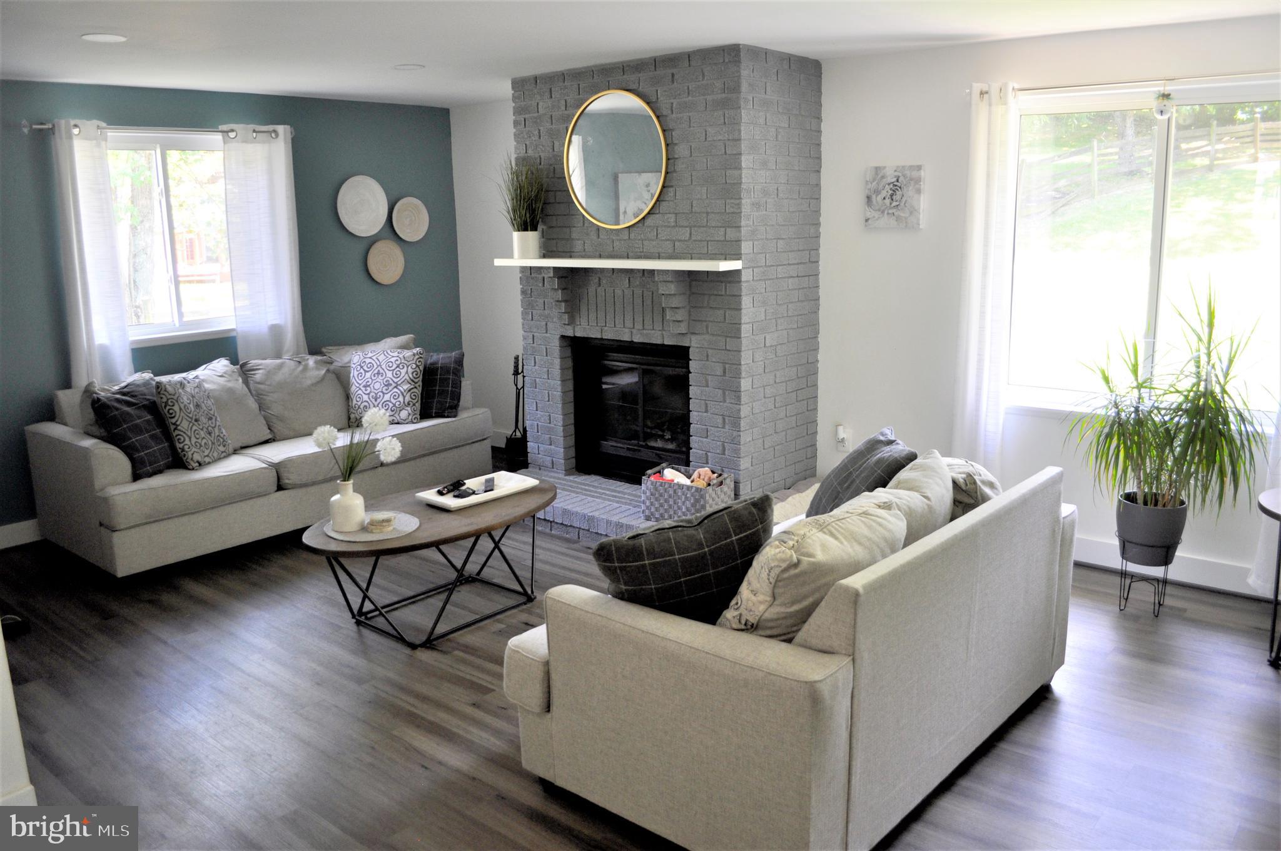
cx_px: 640
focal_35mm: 27
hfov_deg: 67.4
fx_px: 960
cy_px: 426
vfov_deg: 47.8
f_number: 3.5
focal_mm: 18
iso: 400
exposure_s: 1/50
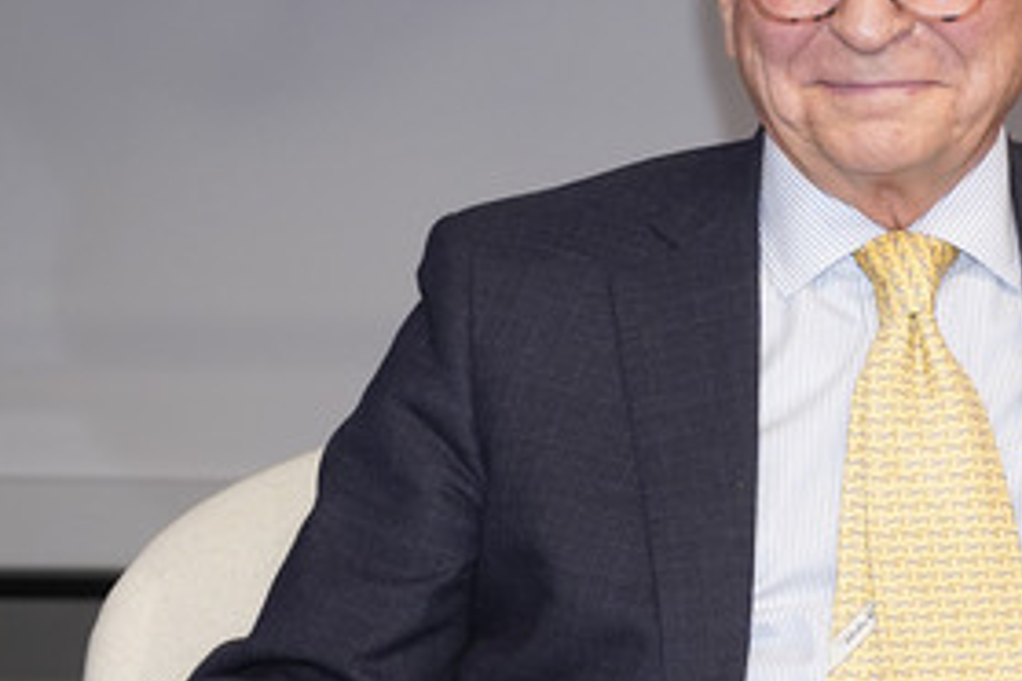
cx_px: 819
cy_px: 190
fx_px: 2612
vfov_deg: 14.8
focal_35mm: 92
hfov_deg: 21.9
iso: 2000
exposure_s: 1/160
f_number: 6.3
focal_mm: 57
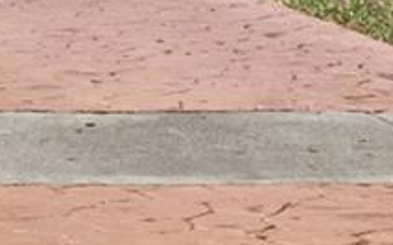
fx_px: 2870
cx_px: -515
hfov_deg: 7.4
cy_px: -319
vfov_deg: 4.8
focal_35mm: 268
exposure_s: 1/200
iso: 250
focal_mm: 35
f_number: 14
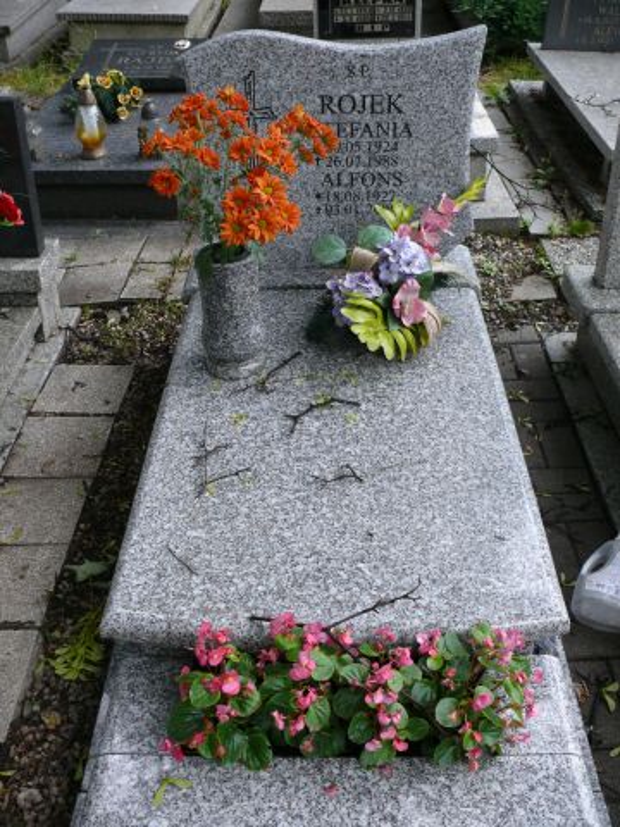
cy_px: 414
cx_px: 310
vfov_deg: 52.6
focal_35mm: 35
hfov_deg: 40.7
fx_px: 836
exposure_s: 1/60
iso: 100
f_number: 2.8
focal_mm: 7.4
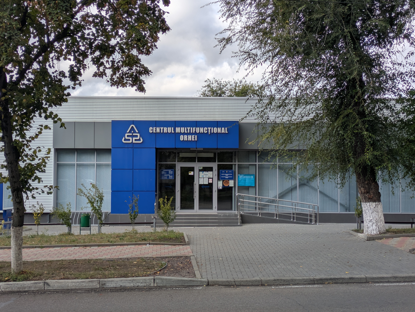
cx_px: 212
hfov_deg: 36.2
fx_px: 636
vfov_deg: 27.5
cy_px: 159
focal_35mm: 53
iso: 50
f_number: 1.89
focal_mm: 5.43
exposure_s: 1/1553
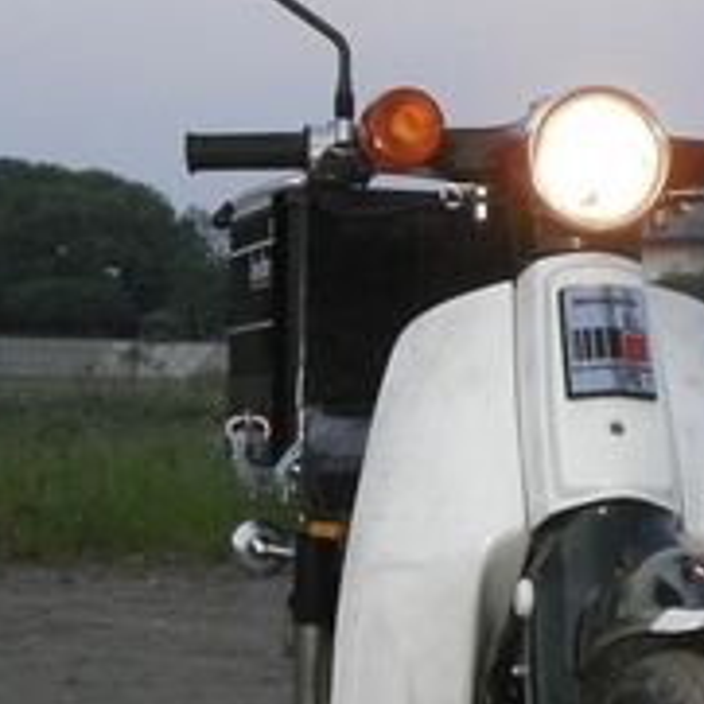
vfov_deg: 19.3
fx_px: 2048
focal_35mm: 89
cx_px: 657
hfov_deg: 19.1
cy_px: 583
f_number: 3.9
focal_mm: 6.9
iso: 160
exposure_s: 1/60
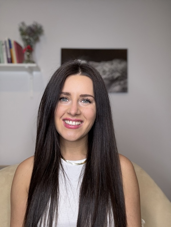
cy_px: 114
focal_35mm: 30
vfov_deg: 60.0
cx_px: 86
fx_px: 198
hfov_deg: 46.8
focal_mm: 2.69
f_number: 1.9
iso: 50
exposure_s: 1/120
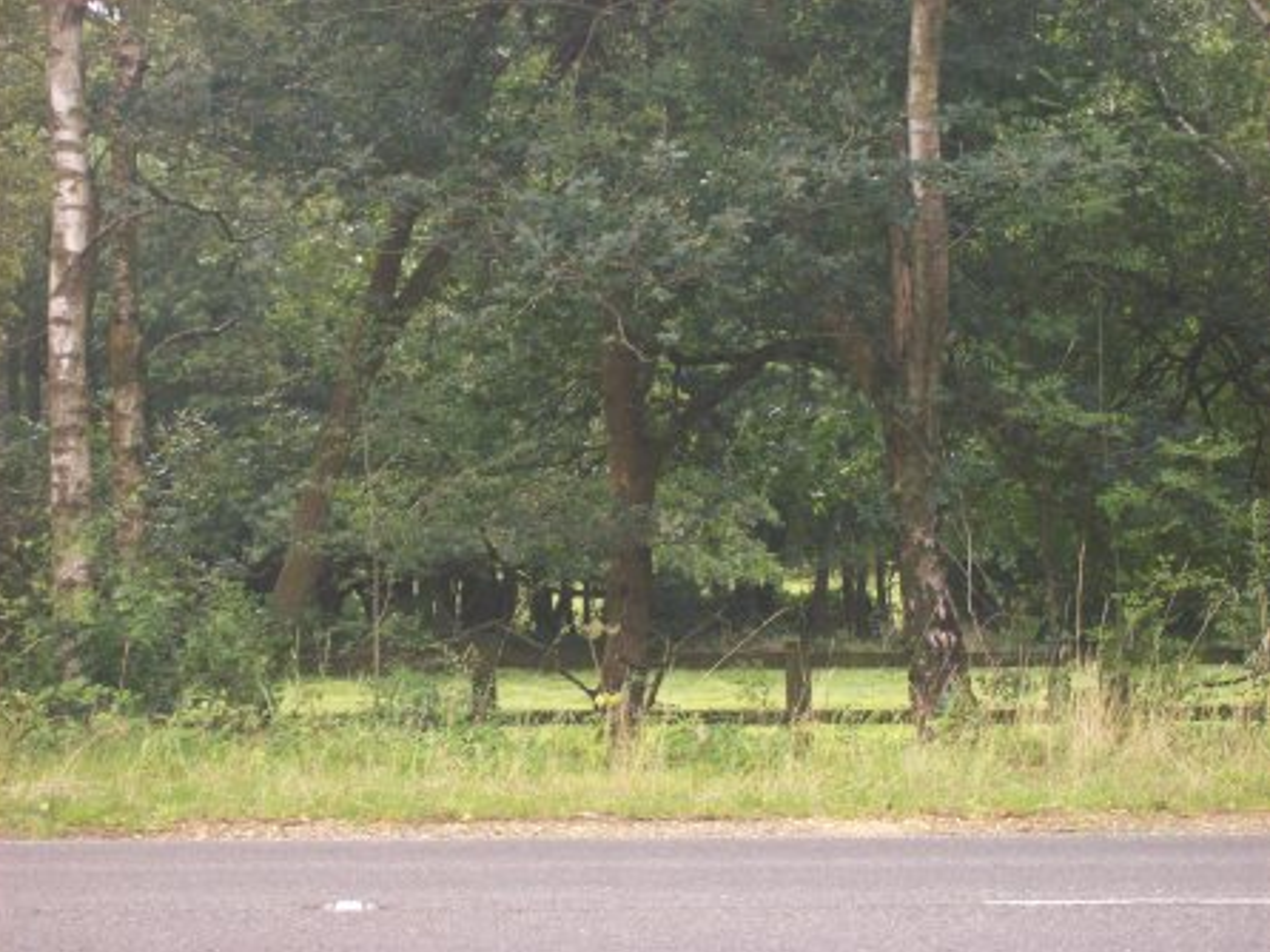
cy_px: 477
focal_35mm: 109
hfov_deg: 18.1
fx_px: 3997
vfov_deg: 13.6
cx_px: 632
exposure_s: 1/128
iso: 200
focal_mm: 18
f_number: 4.8
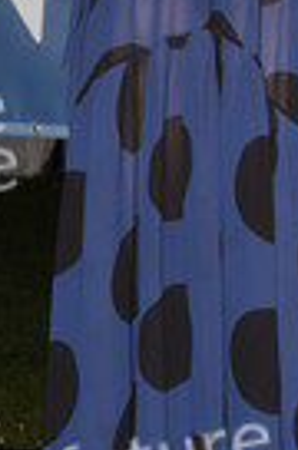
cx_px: 209
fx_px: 2022
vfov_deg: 12.6
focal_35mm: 162
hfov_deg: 8.4
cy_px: 7
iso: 800
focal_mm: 55
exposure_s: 1/160
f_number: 6.3
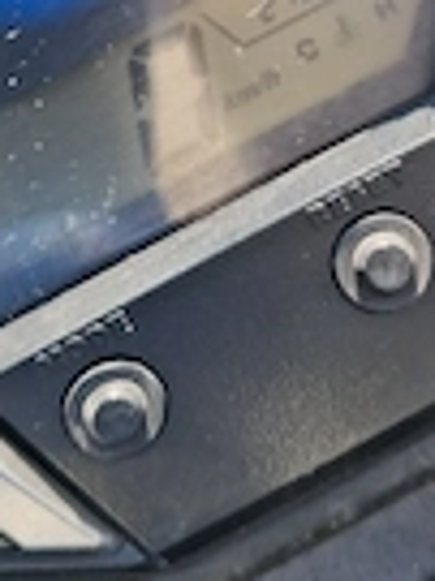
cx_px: 177
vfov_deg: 23.1
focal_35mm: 80
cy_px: -47
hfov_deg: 18.4
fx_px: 1343
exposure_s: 1/179
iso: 20
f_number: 1.8
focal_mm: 4
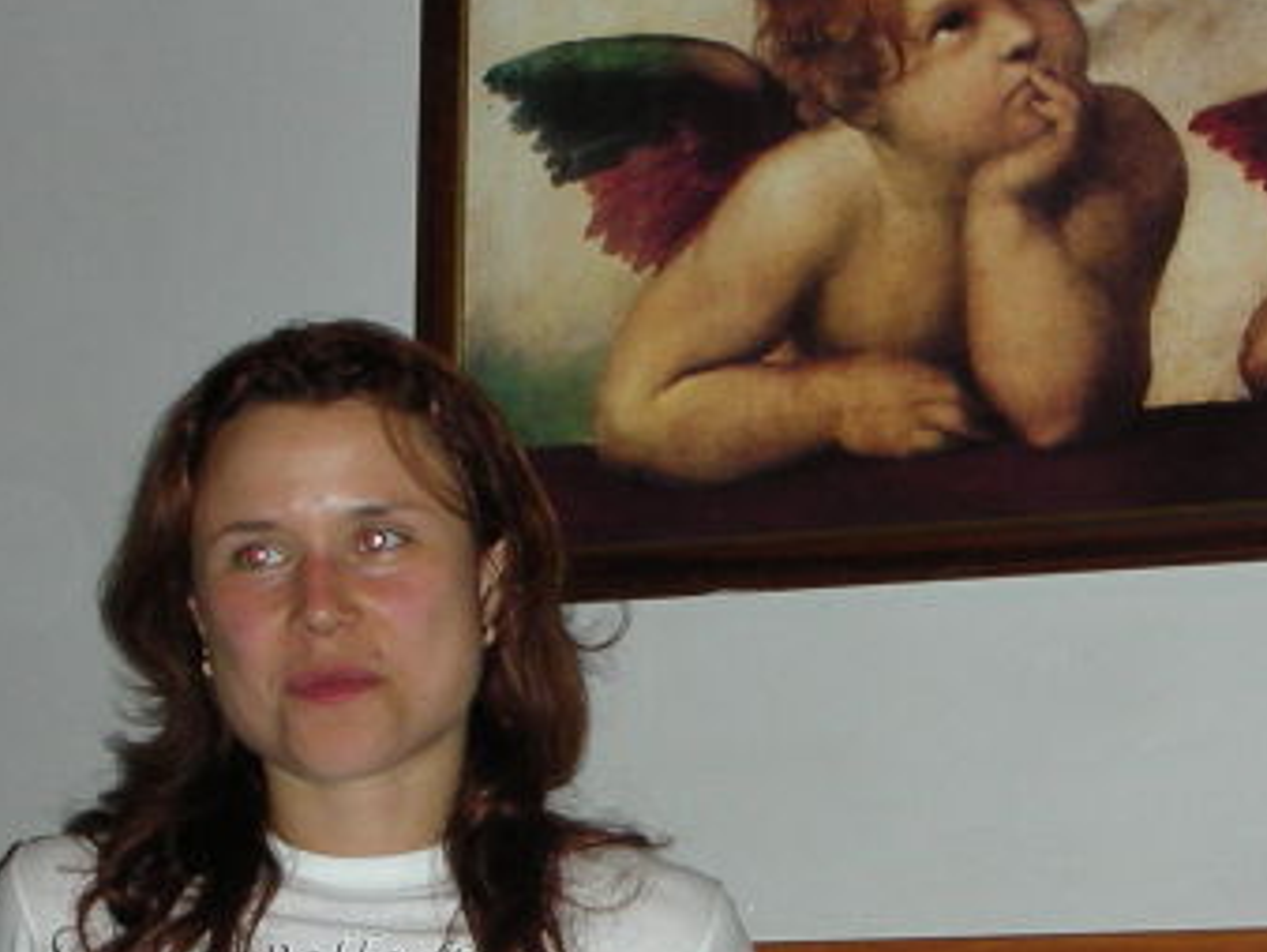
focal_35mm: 106
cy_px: 641
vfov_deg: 14.0
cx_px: 817
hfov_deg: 18.5
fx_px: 3883
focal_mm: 5.8
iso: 89
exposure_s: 1/60.1
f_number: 3
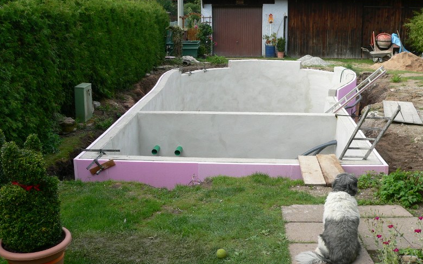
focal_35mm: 39
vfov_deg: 32.7
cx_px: 209
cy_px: 114
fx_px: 449
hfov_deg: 50.4
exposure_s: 1/160
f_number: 4
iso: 80
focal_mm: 6
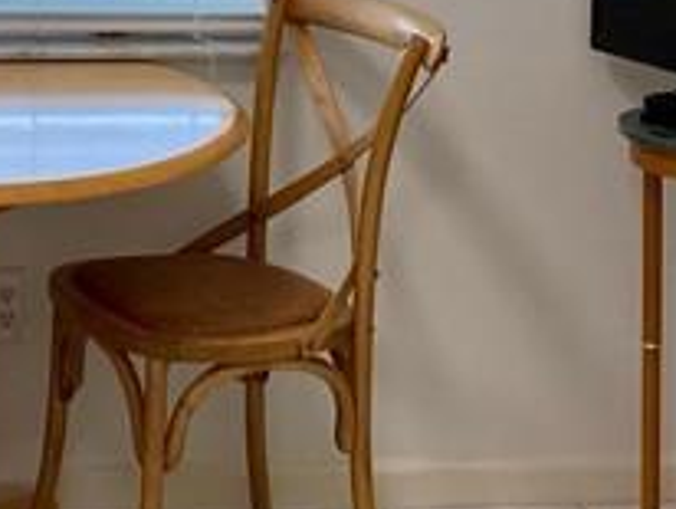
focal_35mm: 129
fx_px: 2522
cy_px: -259
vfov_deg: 11.1
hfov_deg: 14.7
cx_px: -148
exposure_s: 1/120
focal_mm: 4.25
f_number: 1.8
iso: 100
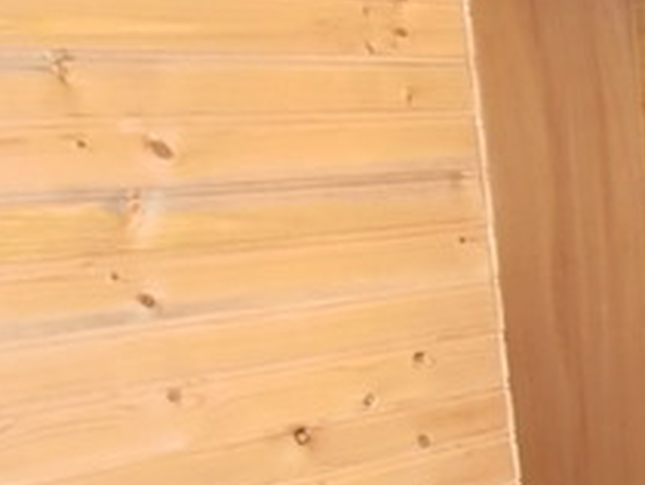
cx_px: 952
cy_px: 500
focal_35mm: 73
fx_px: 1362
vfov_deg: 19.5
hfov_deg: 22.3
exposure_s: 1/50
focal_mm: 4.3
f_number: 3.2
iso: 400
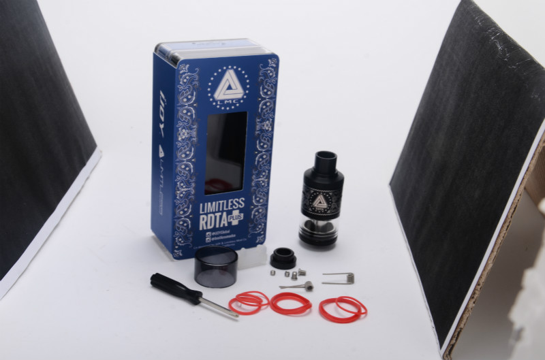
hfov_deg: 35.1
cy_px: 180
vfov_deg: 23.6
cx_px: 272
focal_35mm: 57
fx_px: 861
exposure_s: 1/125
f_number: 14
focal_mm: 38
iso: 100
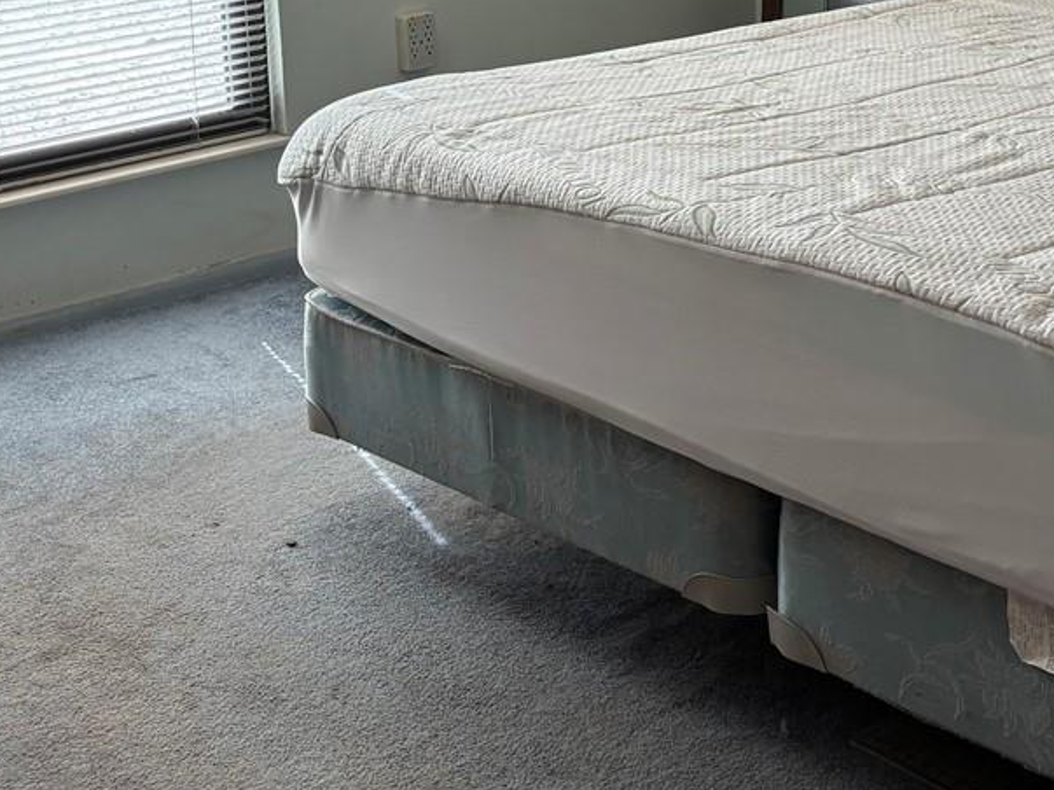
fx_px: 2101
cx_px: 815
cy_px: -2
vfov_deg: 20.6
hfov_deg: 27.7
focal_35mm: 69
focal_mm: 5.96
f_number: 1.6
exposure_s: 1/60
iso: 64
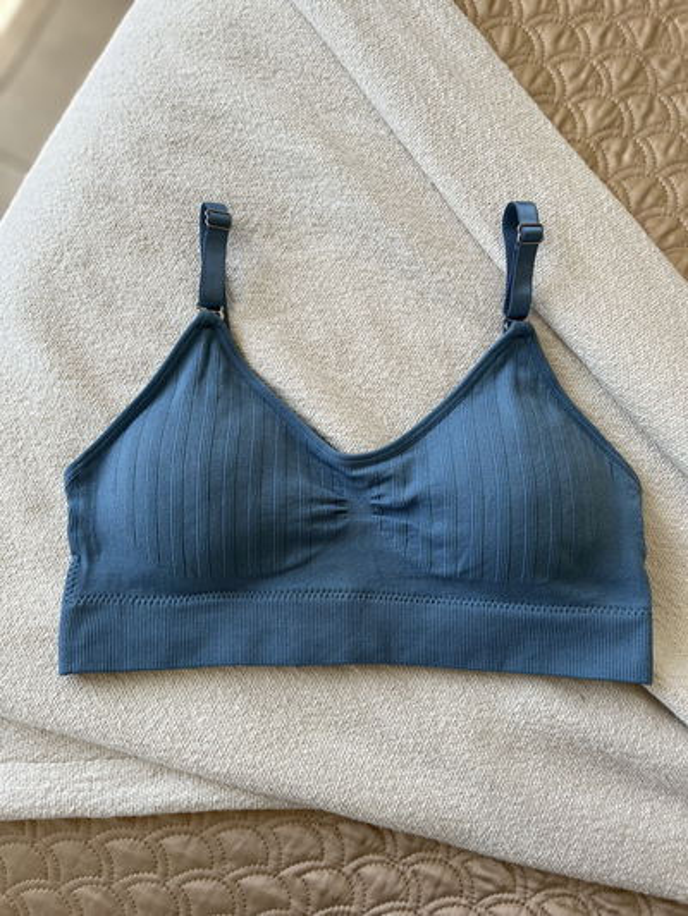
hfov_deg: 53.1
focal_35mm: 26
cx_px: 344
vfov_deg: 67.3
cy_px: 458
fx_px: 689
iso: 32
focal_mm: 5.1
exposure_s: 1/141
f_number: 1.6
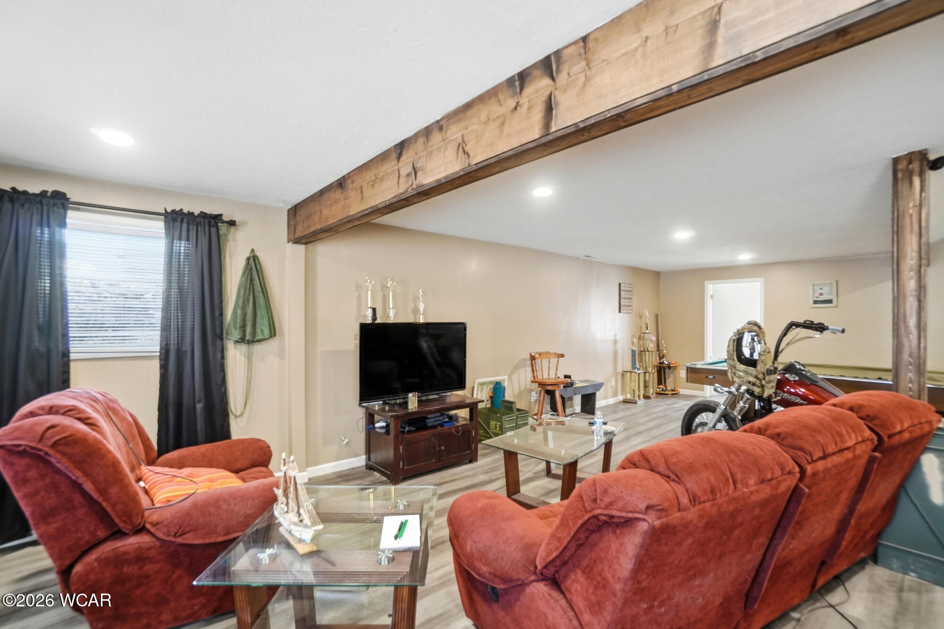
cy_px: 314
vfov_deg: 77.3
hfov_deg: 100.4
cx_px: 472
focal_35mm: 15
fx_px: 393
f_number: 5.6
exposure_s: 1/30
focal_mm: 10
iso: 125
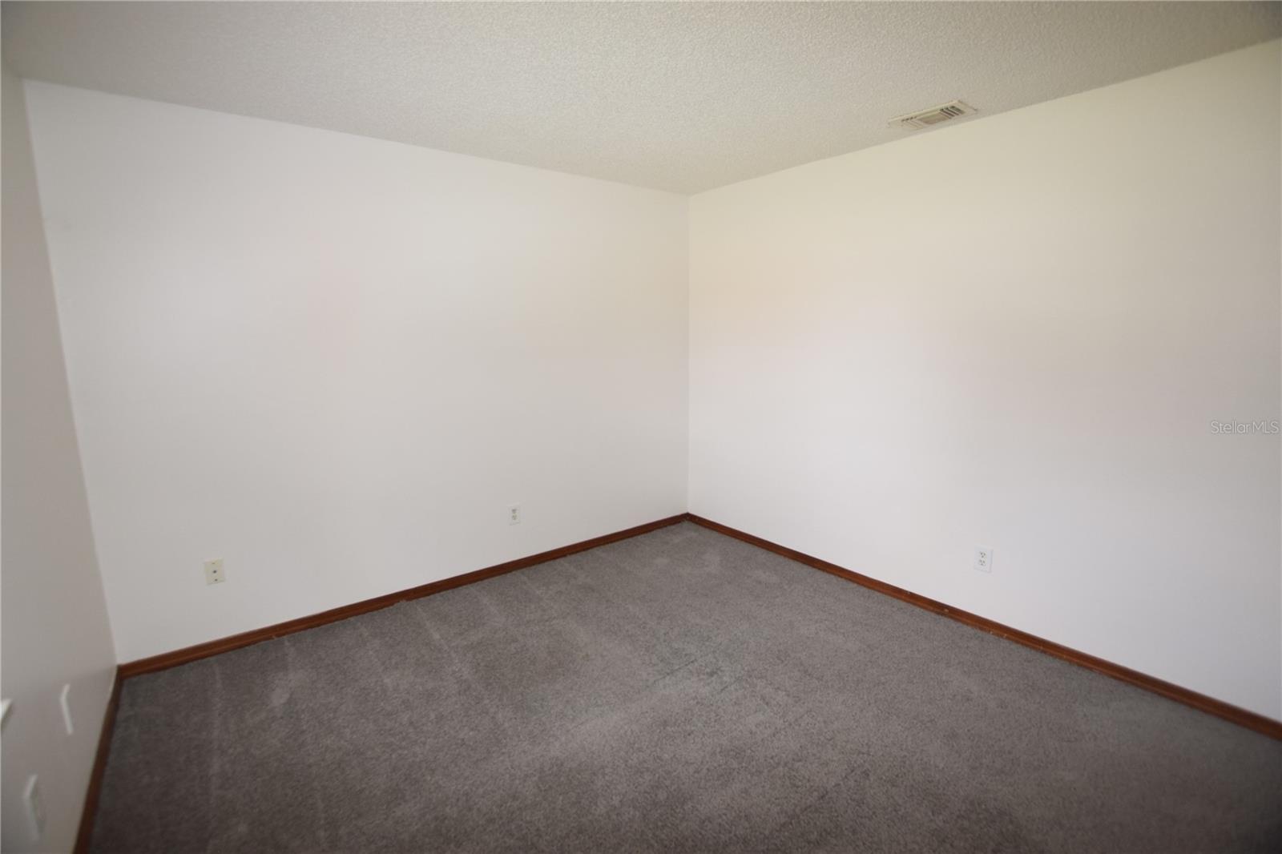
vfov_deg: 77.3
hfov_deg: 100.4
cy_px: 427
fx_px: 534
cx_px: 641
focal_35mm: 15
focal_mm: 10
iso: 800
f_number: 4.5
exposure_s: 1/80
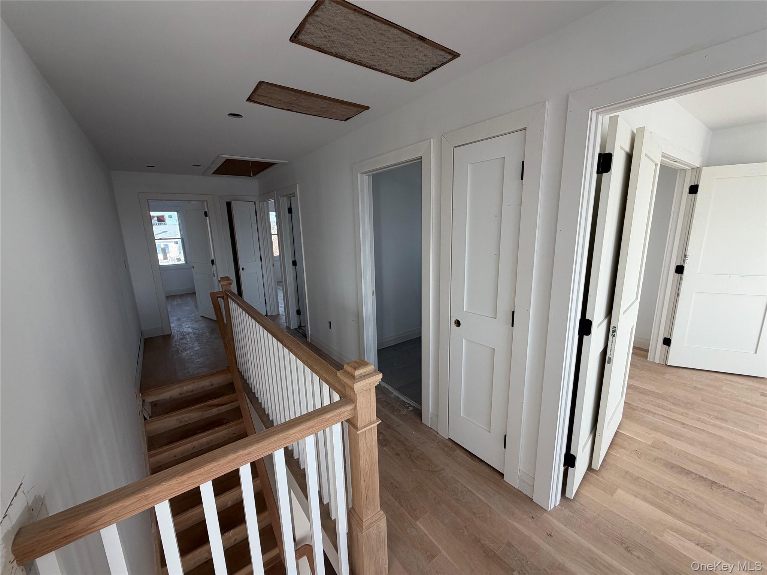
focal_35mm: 14
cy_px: 288
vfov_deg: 85.7
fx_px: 310
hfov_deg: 102.1
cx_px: 384
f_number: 2.2
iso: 50
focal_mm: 2.22
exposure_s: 1/121
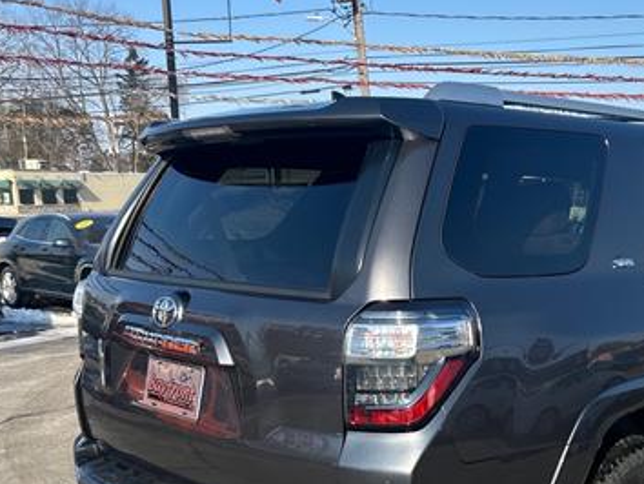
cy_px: 360
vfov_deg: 30.4
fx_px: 875
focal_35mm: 47
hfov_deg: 38.9
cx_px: 511
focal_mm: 5.7
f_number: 1.5
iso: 50
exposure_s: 1/3077
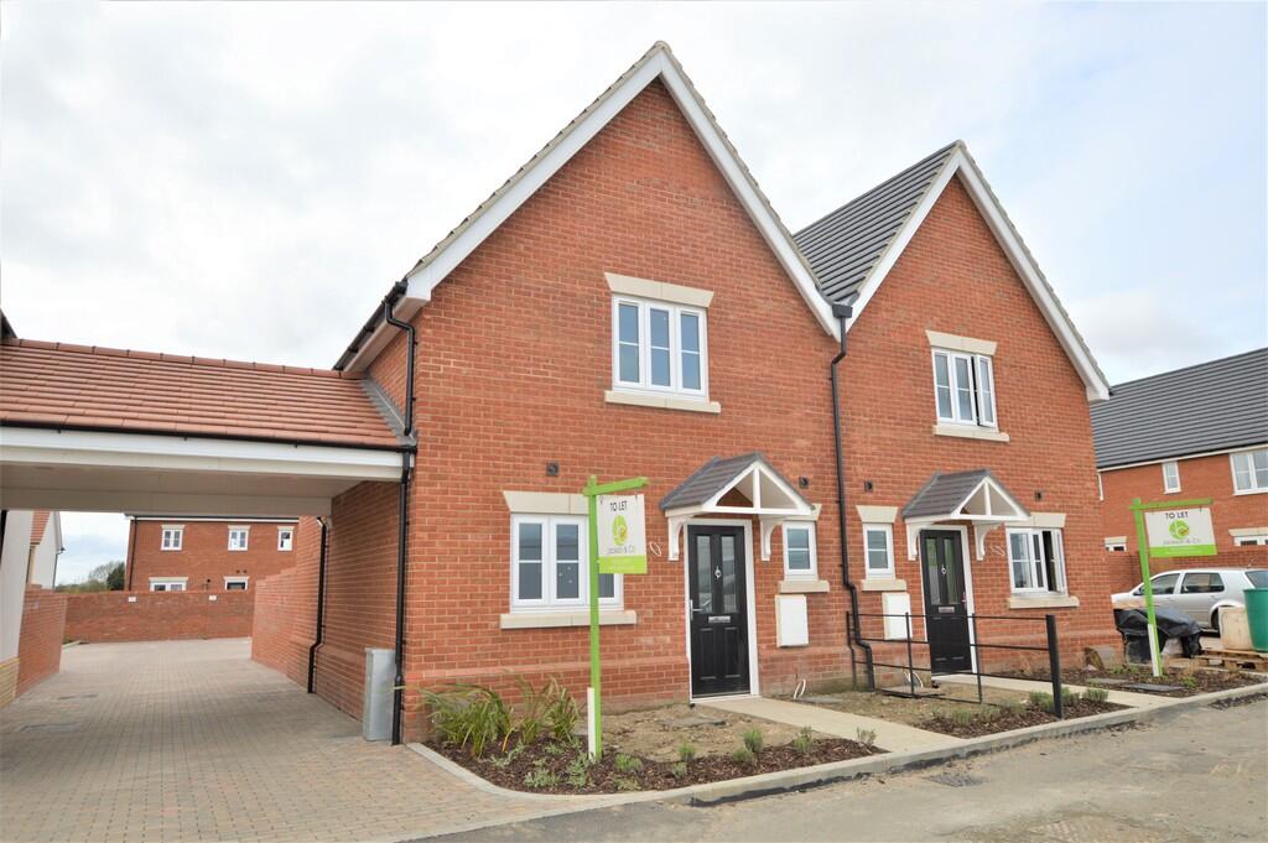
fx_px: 792
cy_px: 422
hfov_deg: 77.4
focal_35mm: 22
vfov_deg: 56.1
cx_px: 634
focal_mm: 15
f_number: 8
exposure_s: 1/200
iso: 100
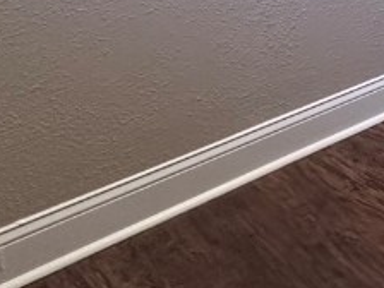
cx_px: 663
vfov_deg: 18.7
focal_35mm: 64
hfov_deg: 21.6
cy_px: -204
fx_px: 710
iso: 250
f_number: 2.2
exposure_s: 1/60
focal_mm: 2.22
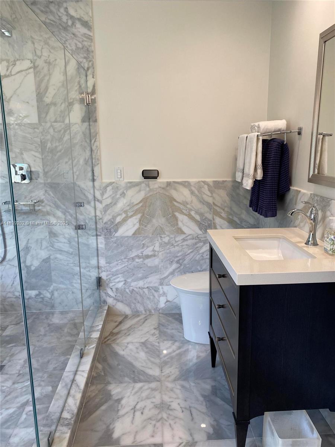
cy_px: 224
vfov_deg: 67.3
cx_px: 168
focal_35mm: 26
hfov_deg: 53.1
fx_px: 335
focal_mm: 4.25
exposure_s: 1/120
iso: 100
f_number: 1.8
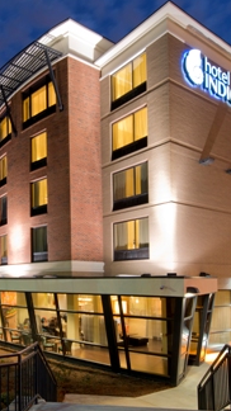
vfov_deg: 66.0
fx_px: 316
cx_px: 57
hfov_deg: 39.1
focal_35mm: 29
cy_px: 196
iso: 200
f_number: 5.6
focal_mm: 14
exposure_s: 2
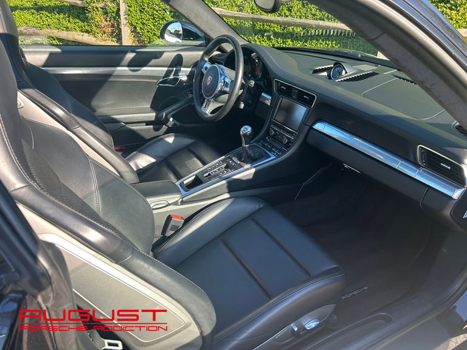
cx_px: 234
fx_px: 351
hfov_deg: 67.3
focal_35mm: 26
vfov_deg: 53.1
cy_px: 175
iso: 50
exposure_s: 1/364
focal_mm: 5.7
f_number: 1.5
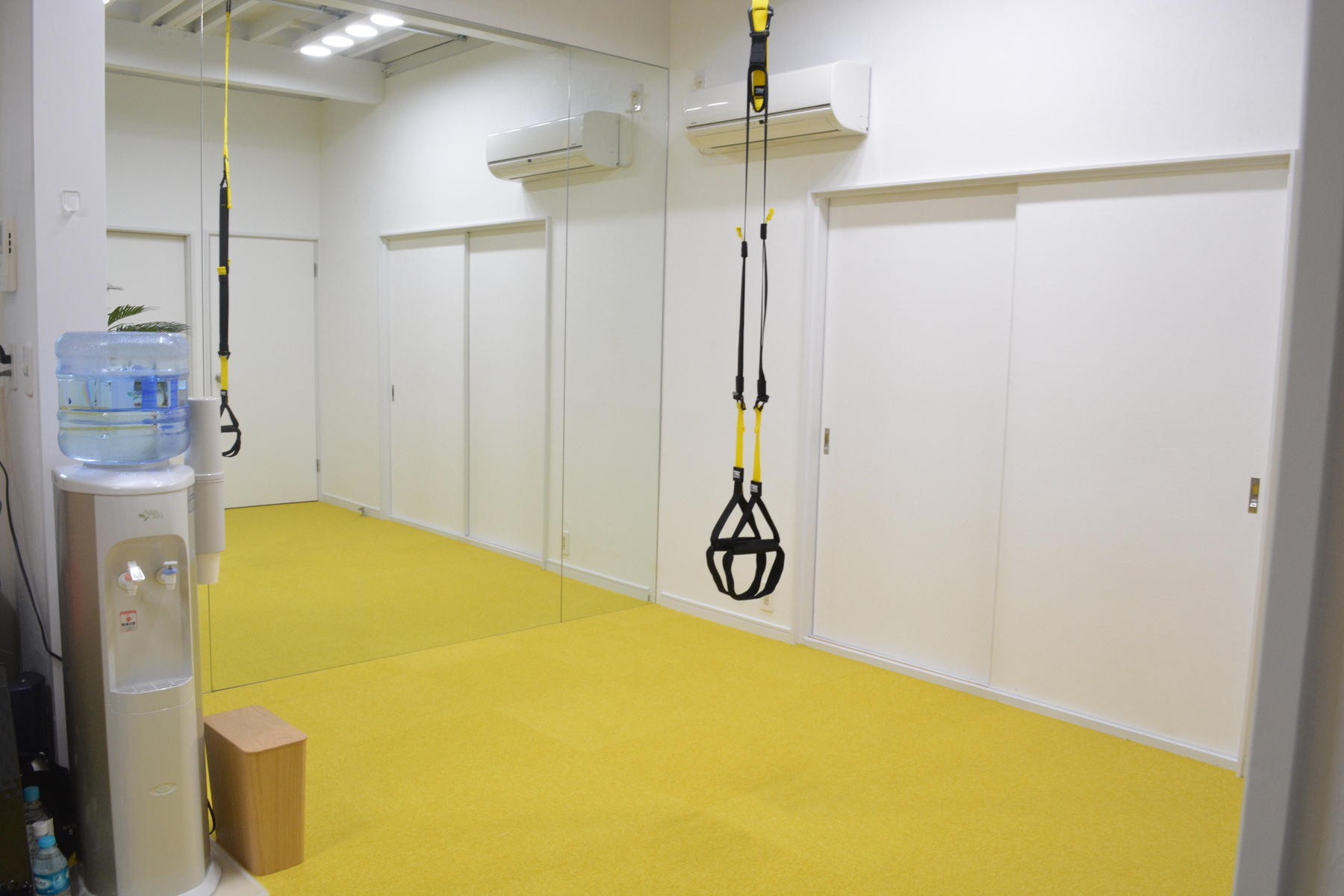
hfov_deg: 67.4
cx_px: 672
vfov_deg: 47.9
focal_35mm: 27
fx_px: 1008
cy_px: 448
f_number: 8
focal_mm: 18
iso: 1600
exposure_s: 1/40
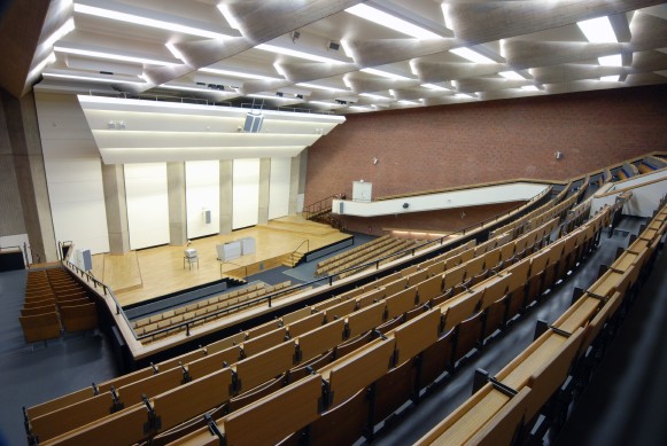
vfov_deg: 63.4
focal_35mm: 20
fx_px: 362
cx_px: 334
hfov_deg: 85.3
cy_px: 223
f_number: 18
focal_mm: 13
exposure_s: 1/2
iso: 400
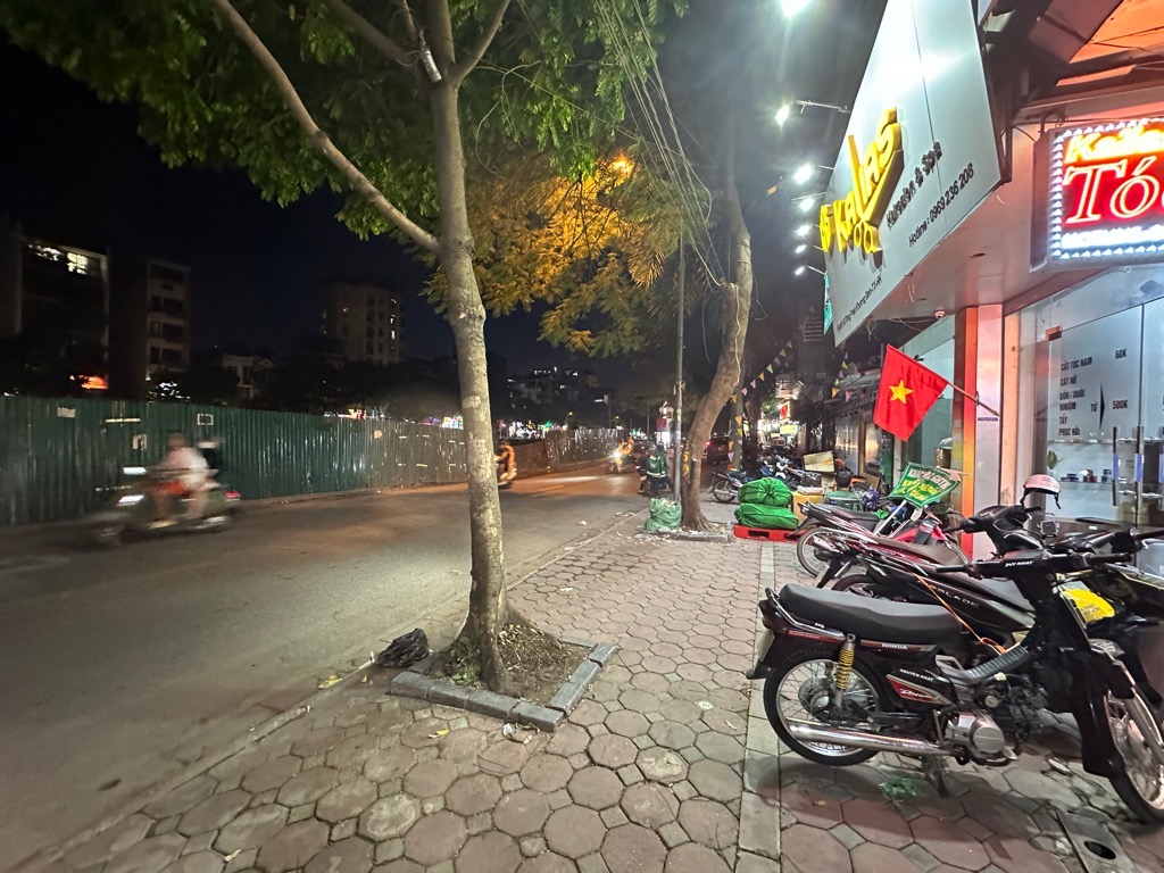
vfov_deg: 85.7
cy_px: 436
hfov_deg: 102.1
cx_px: 582
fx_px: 471
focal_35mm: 14
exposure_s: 1/34
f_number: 2.2
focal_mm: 2.22
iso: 800
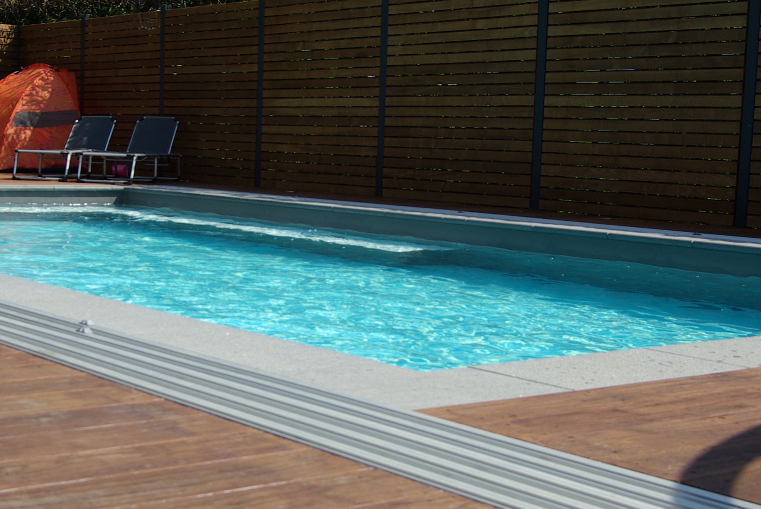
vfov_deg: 22.0
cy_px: 277
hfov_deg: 32.0
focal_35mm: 62
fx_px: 1312
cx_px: 235
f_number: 6.7
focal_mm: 21
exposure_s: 1/250
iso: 100
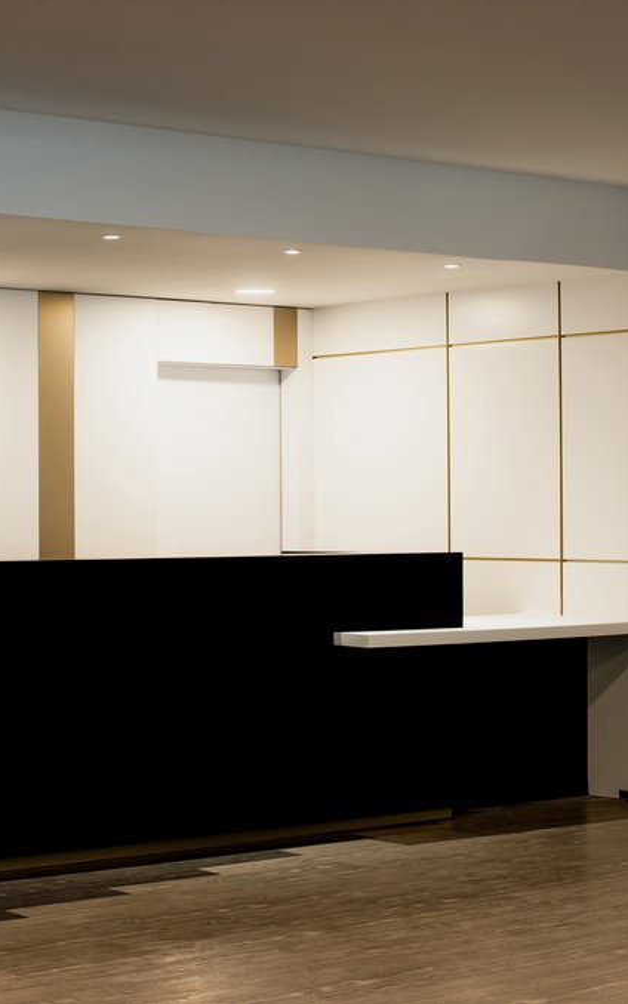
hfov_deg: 16.8
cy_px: 500
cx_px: 113
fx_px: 2108
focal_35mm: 77
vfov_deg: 26.8
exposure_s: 1.5
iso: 100
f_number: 8
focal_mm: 50
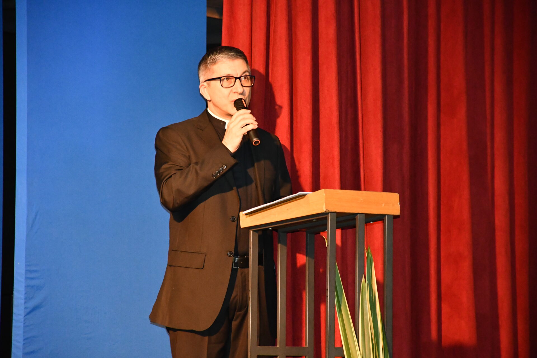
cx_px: 268
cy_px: 179
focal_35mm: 210
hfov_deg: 9.8
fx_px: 3132
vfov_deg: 6.5
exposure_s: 1/60
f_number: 5.6
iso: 5600
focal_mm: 140
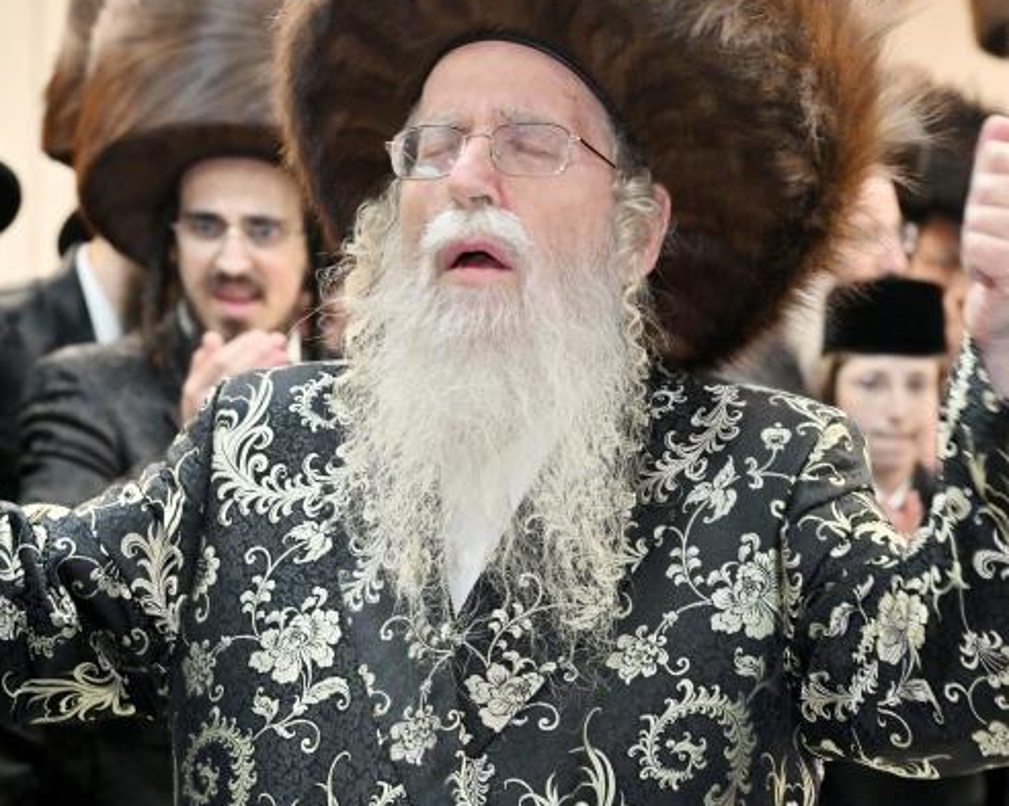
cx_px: 468
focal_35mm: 129
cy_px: 411
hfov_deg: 14.9
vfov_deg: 12.0
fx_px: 3850
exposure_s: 1/200
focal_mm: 66
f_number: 4
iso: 800
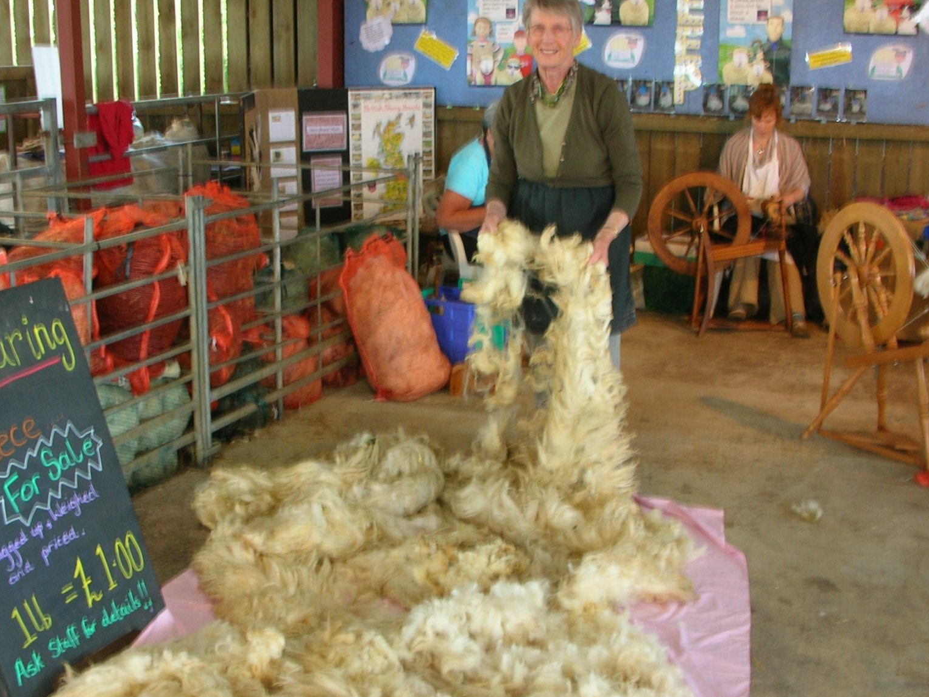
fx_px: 1261
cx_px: 389
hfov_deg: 40.3
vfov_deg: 30.8
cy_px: 404
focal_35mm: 47
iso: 50
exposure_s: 1/4.9
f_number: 3
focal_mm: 5.8
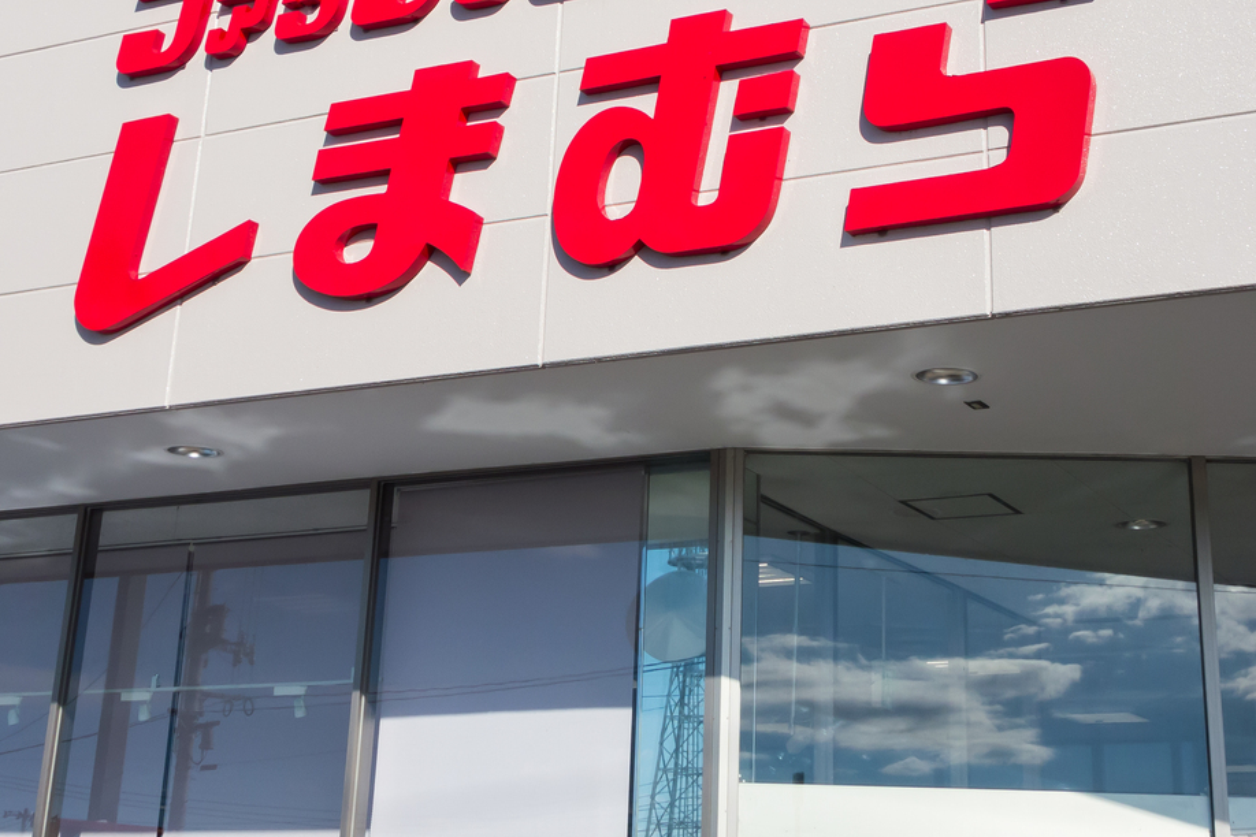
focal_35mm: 61
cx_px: 684
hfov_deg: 32.9
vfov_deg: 21.5
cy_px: 14
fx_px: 2128
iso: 125
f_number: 6.3
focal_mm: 10.4
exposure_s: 1/800
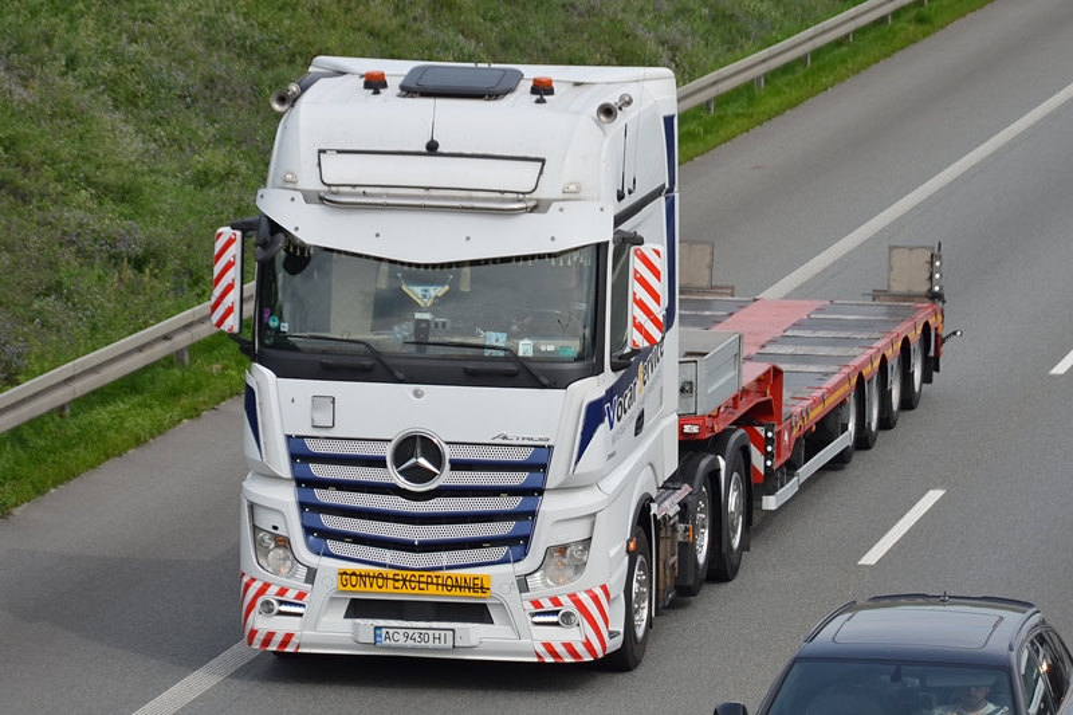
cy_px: 358
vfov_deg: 8.7
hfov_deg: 13.0
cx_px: 536
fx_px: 4693
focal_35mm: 158
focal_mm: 105
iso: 200
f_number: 5.6
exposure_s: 1/800
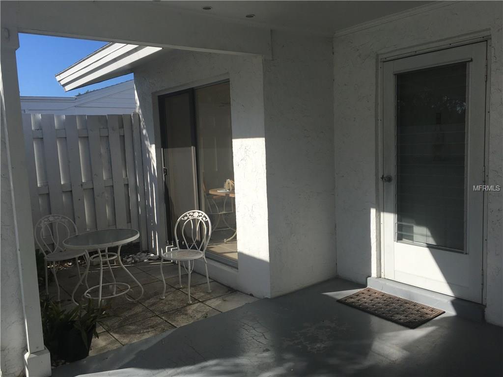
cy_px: 188
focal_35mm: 29
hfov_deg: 61.7
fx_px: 421
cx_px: 252
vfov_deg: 48.2
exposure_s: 1/1603
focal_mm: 4.15
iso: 25
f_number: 2.2
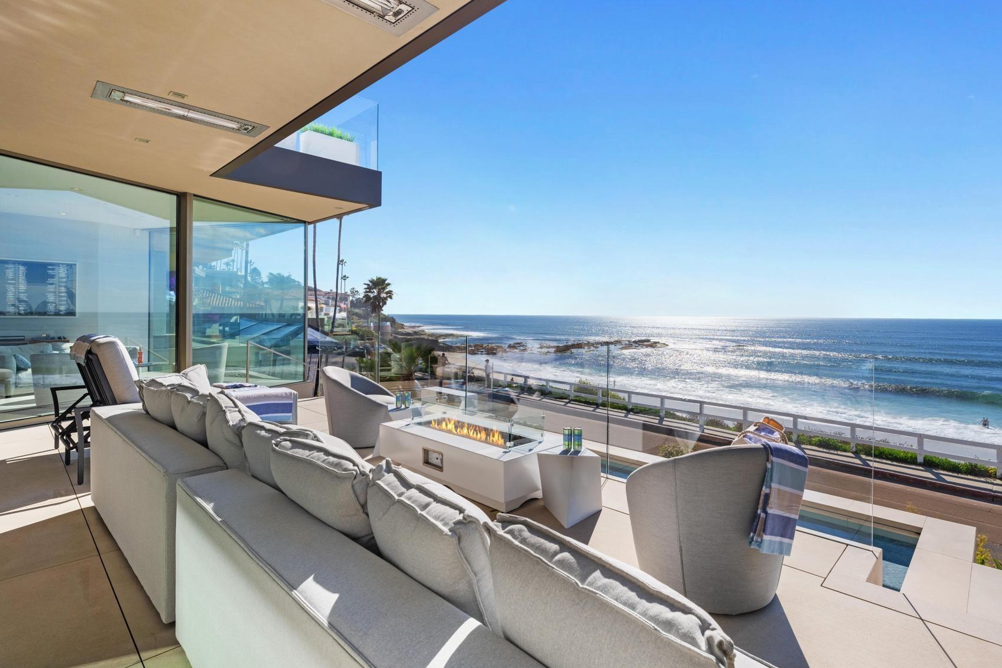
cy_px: 319
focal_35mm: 17
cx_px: 549
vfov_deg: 70.4
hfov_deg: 93.0
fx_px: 473
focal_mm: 14
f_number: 8
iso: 400
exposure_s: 1/800
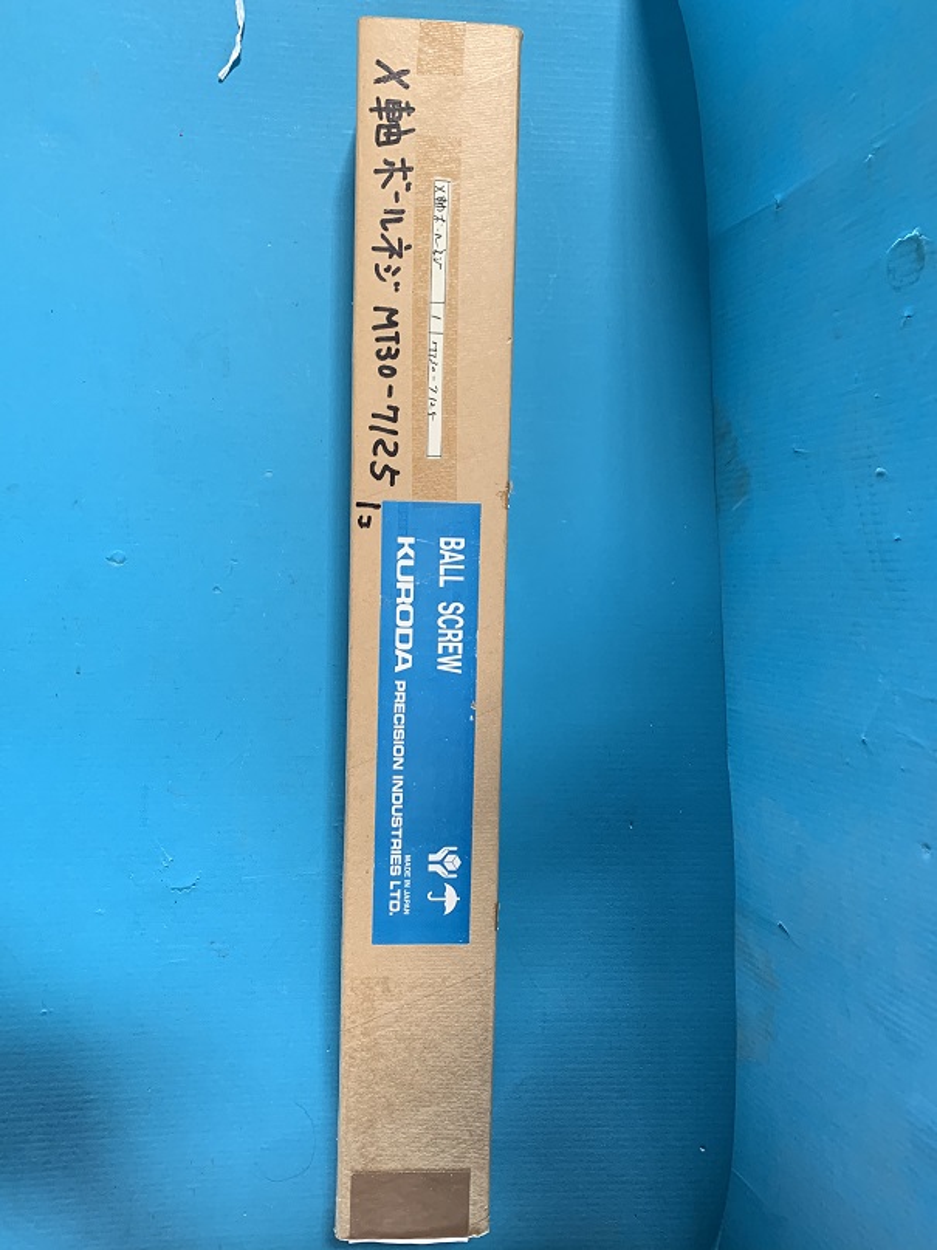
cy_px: 625
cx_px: 468
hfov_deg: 53.1
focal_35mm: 26
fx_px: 939
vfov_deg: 67.3
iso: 100
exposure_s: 1/60
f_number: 1.8
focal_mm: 4.25
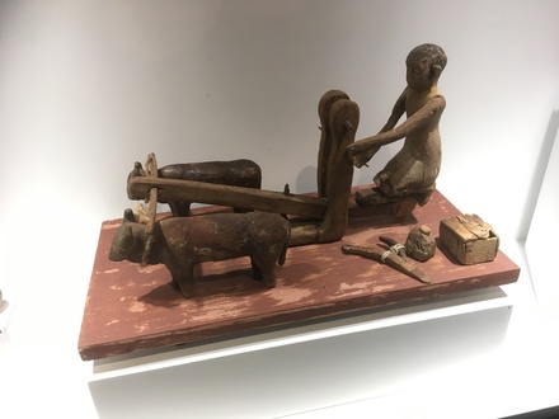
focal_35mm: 29
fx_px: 468
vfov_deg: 48.2
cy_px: 210
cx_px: 280
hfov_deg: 61.7
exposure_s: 1/33
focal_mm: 4.15
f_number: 2.2
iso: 64
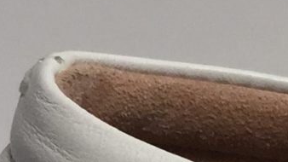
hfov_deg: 7.5
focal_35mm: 239
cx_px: 959
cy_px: 165
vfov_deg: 5.1
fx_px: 1825
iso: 32
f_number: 2.2
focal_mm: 4.15
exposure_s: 1/129
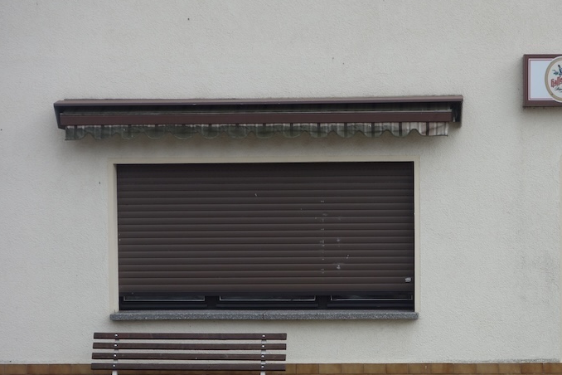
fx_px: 1249
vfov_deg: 17.0
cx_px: 420
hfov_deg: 25.1
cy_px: 259
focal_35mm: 80
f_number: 5.6
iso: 125
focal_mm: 19.53
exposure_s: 1/320
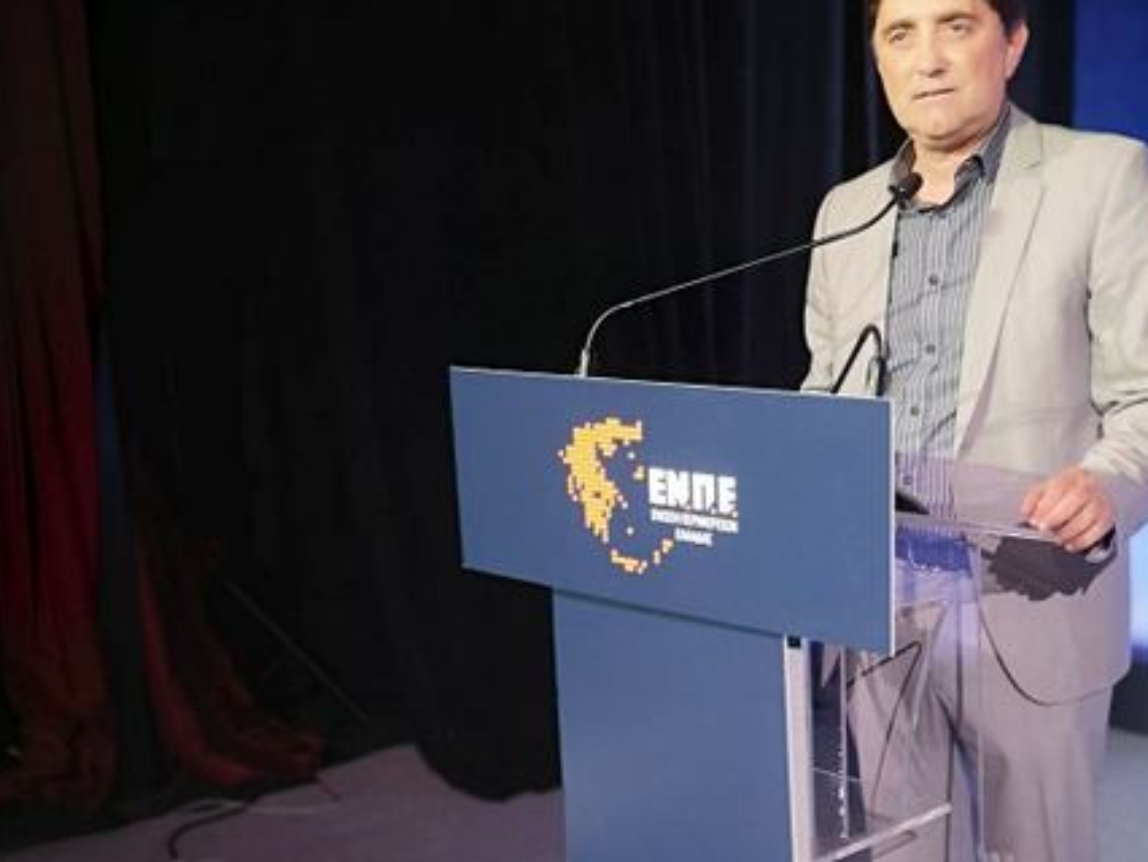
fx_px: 1261
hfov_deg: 48.1
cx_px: 771
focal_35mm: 38
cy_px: 323
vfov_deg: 37.5
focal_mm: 5.58
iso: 200
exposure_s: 1/36
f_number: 1.8
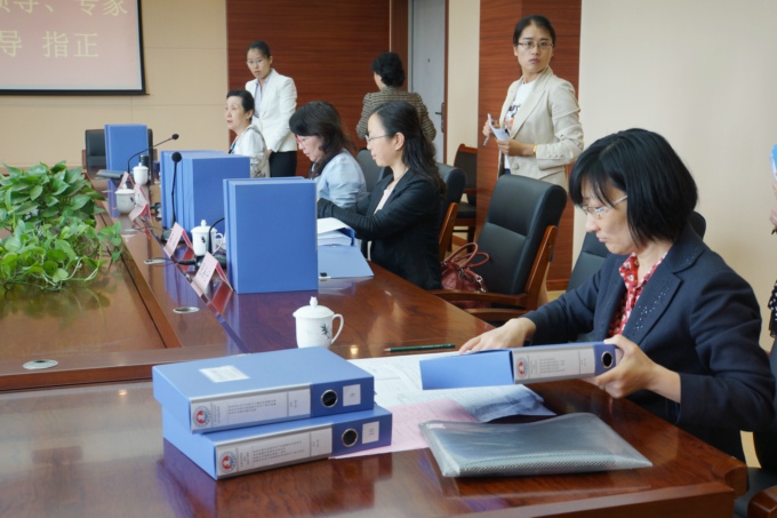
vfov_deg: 28.1
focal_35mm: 48
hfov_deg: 41.1
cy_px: 259
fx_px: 1036
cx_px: 388
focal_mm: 32
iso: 400
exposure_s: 1/80
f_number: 4.5
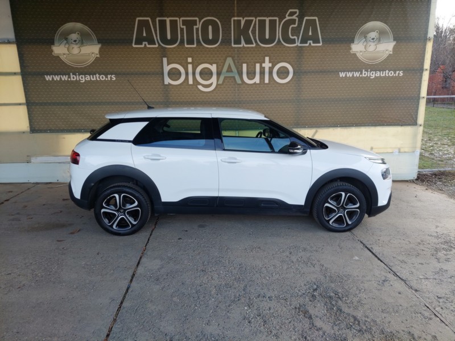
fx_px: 329
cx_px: 228
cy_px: 170
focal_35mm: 25
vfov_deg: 54.9
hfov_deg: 69.4
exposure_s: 1/179
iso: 40
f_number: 1.8
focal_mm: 5.23
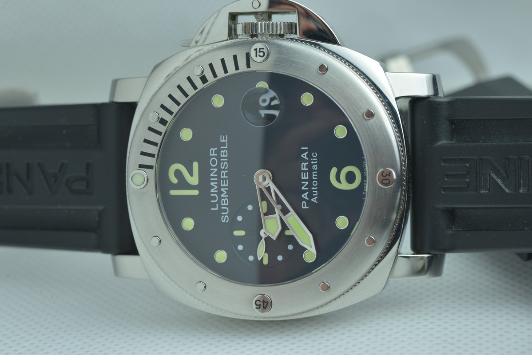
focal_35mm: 90
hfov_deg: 22.6
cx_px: 266
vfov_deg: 15.2
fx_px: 1331
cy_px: 178
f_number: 20
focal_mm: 90
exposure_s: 1/80
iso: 1600
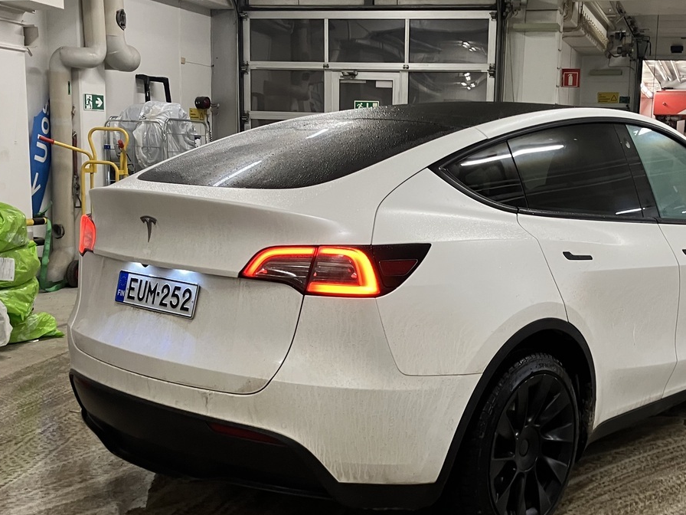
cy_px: 297
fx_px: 892
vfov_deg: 32.1
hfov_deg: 41.6
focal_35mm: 45
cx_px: 454
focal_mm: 3.99
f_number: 1.8
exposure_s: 1/50
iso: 100
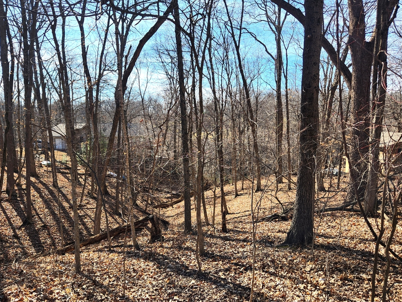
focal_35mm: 29
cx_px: 184
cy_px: 176
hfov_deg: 61.6
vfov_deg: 48.0
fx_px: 337
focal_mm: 5.4
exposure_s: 1/734
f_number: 1.8
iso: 20
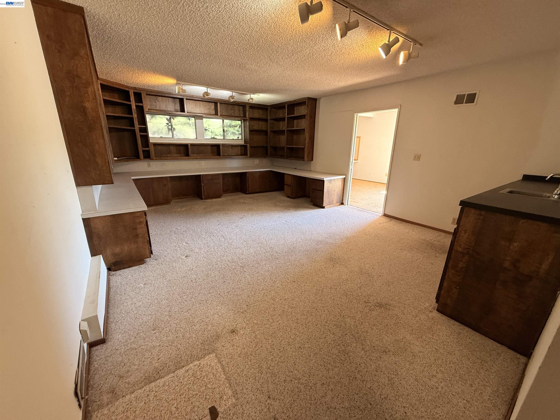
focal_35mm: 14
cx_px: 280
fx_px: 226
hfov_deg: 102.1
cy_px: 210
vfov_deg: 85.7
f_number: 2.2
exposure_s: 1/60
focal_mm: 2.22
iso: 250
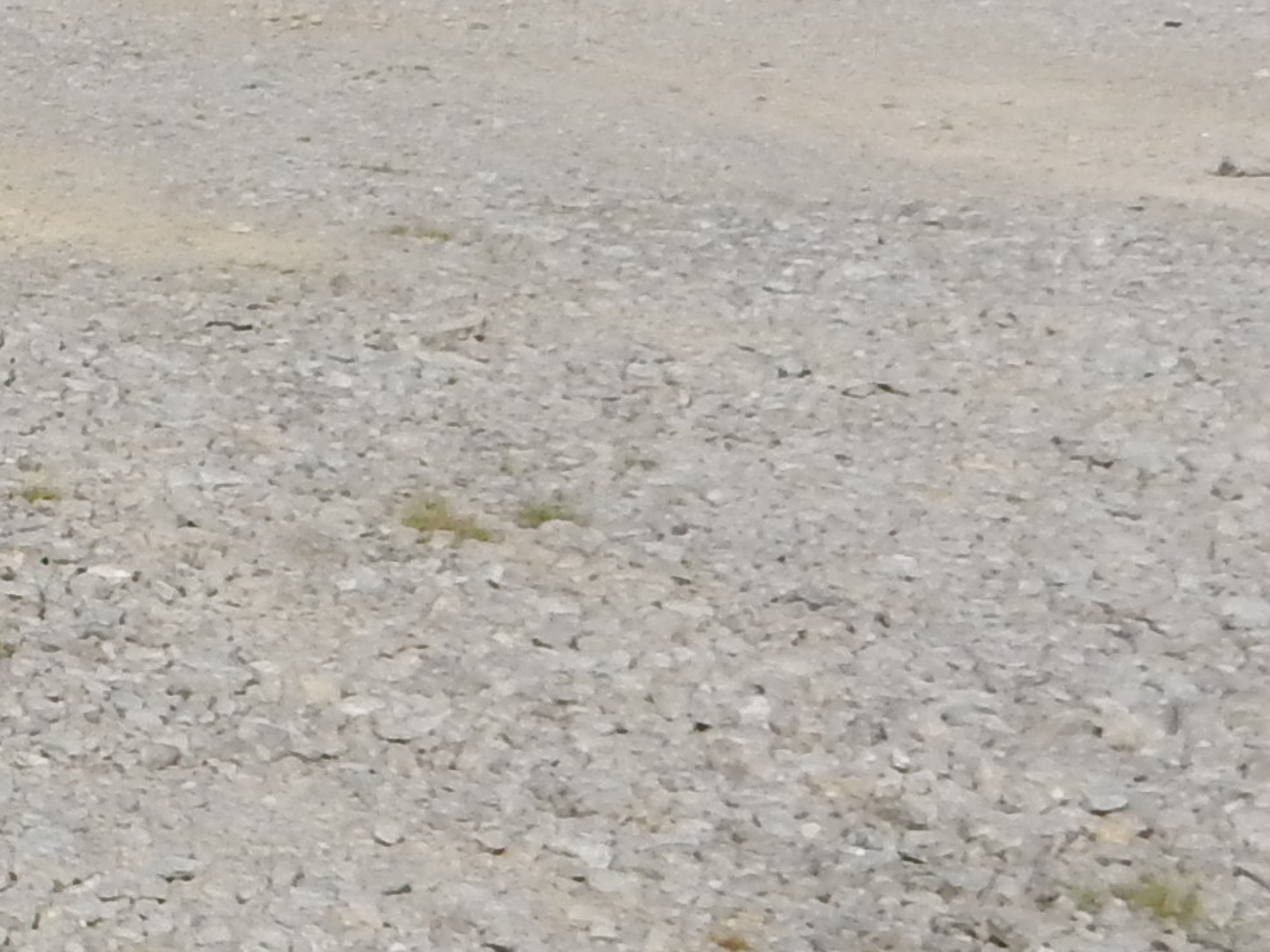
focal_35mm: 118
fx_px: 4329
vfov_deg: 12.5
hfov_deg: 14.1
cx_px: -1262
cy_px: 341
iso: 125
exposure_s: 1/2000
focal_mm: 4.5
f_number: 3.7
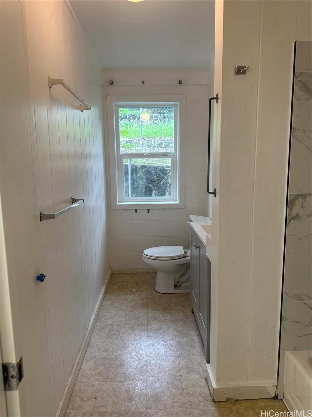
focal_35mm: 24
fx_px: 288
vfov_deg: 71.6
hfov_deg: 56.8
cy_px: 208
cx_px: 156
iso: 100
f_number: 1.78
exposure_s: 1/120
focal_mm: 6.86
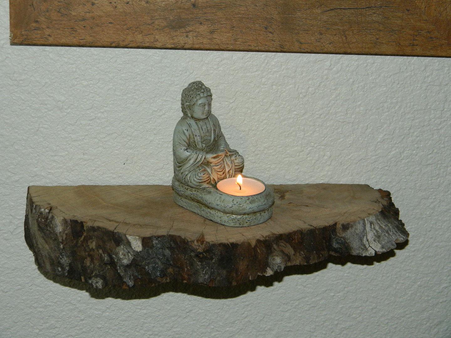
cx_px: 226
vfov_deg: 21.9
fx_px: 873
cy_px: 169
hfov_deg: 29.0
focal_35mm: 67
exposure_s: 1/30
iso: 200
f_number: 4.3
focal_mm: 12.2
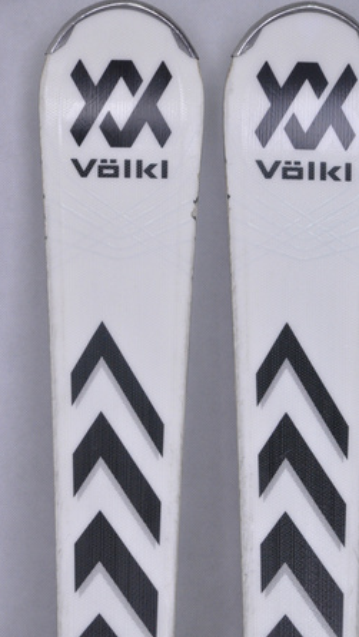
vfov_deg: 12.9
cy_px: 316
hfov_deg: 7.3
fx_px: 2812
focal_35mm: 167
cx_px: 210
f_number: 9.5
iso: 3200
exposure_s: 1/125
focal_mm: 105
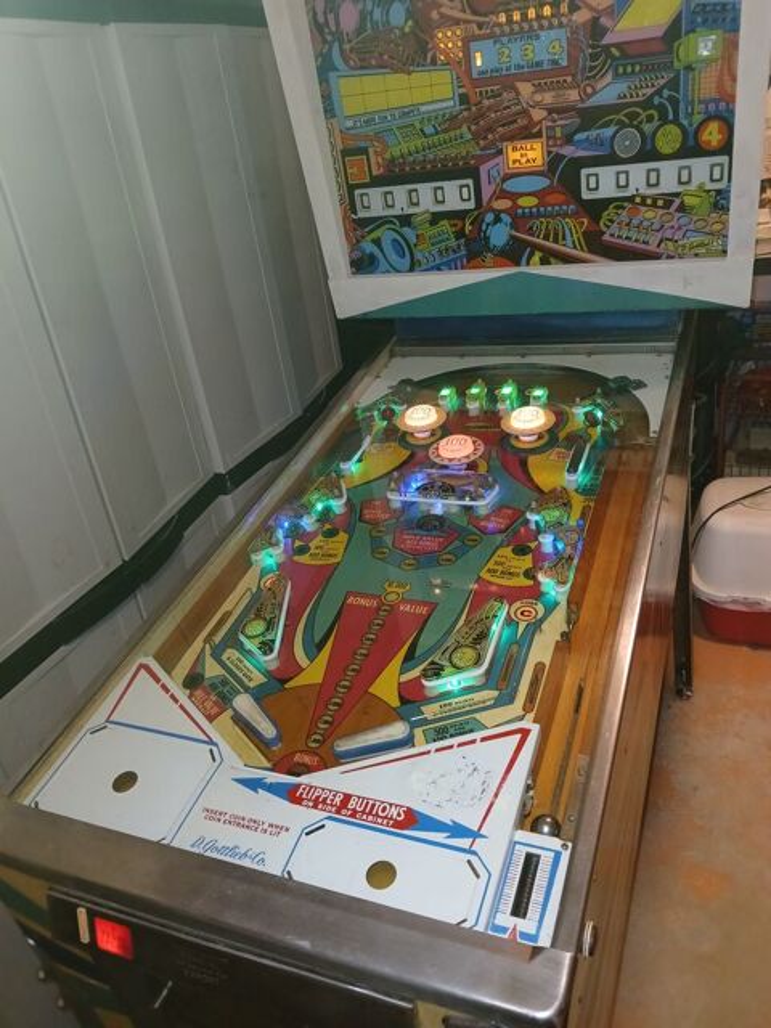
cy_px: 514
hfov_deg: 53.1
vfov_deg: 67.3
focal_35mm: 26
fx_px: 772
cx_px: 386
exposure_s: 1/50
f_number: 1.8
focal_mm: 3.98
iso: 250
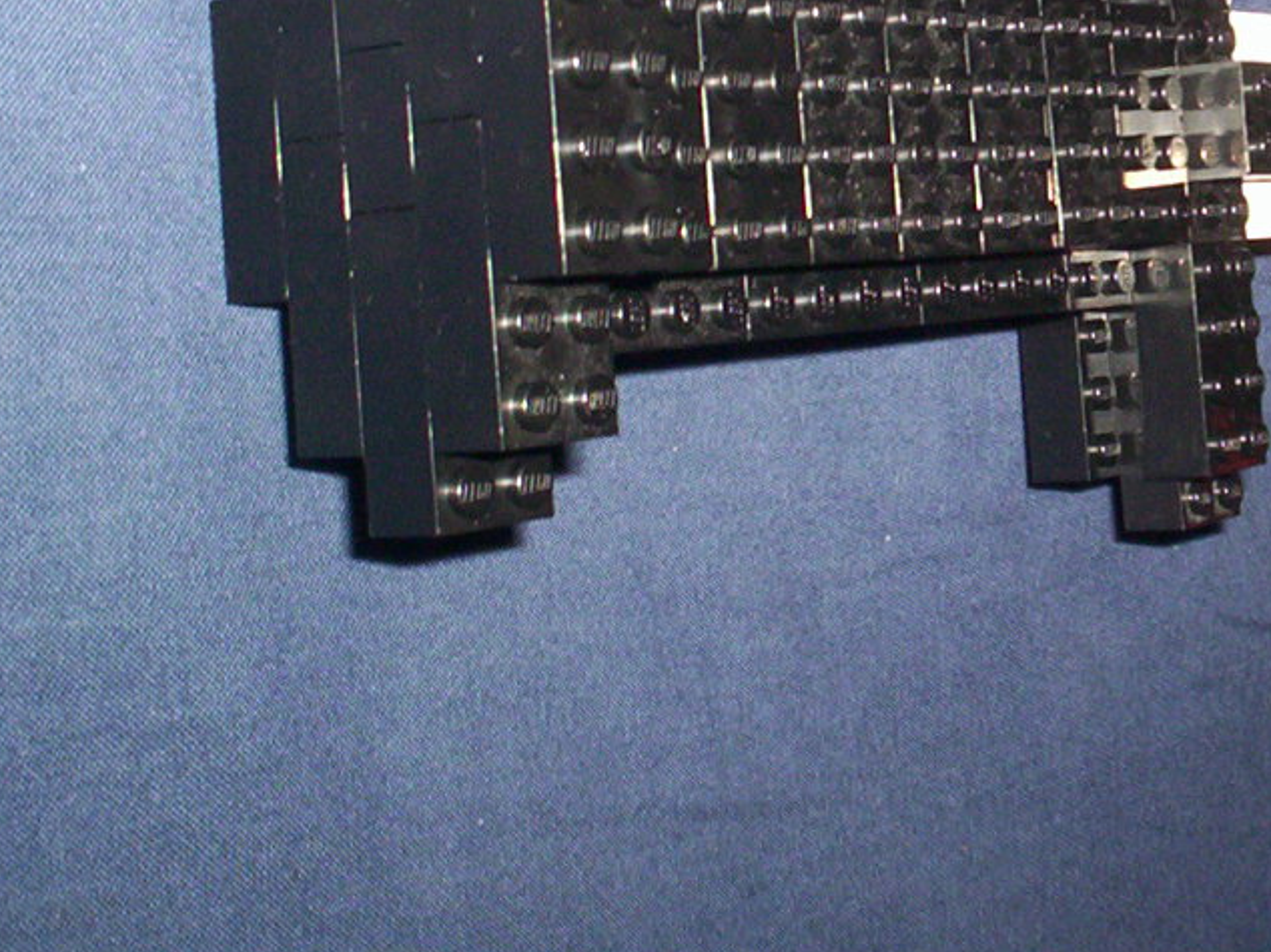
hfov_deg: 26.6
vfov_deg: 20.5
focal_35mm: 71
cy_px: 198
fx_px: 2606
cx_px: 1123
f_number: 4.5
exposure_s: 1/60
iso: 140
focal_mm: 4.99
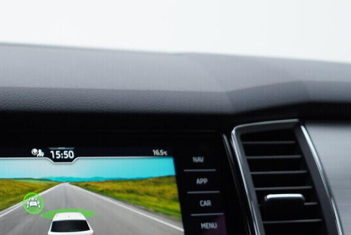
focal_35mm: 68
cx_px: 39
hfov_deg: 28.6
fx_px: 663
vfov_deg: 19.7
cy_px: 201
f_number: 3.2
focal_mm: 24
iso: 125
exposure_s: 1/50
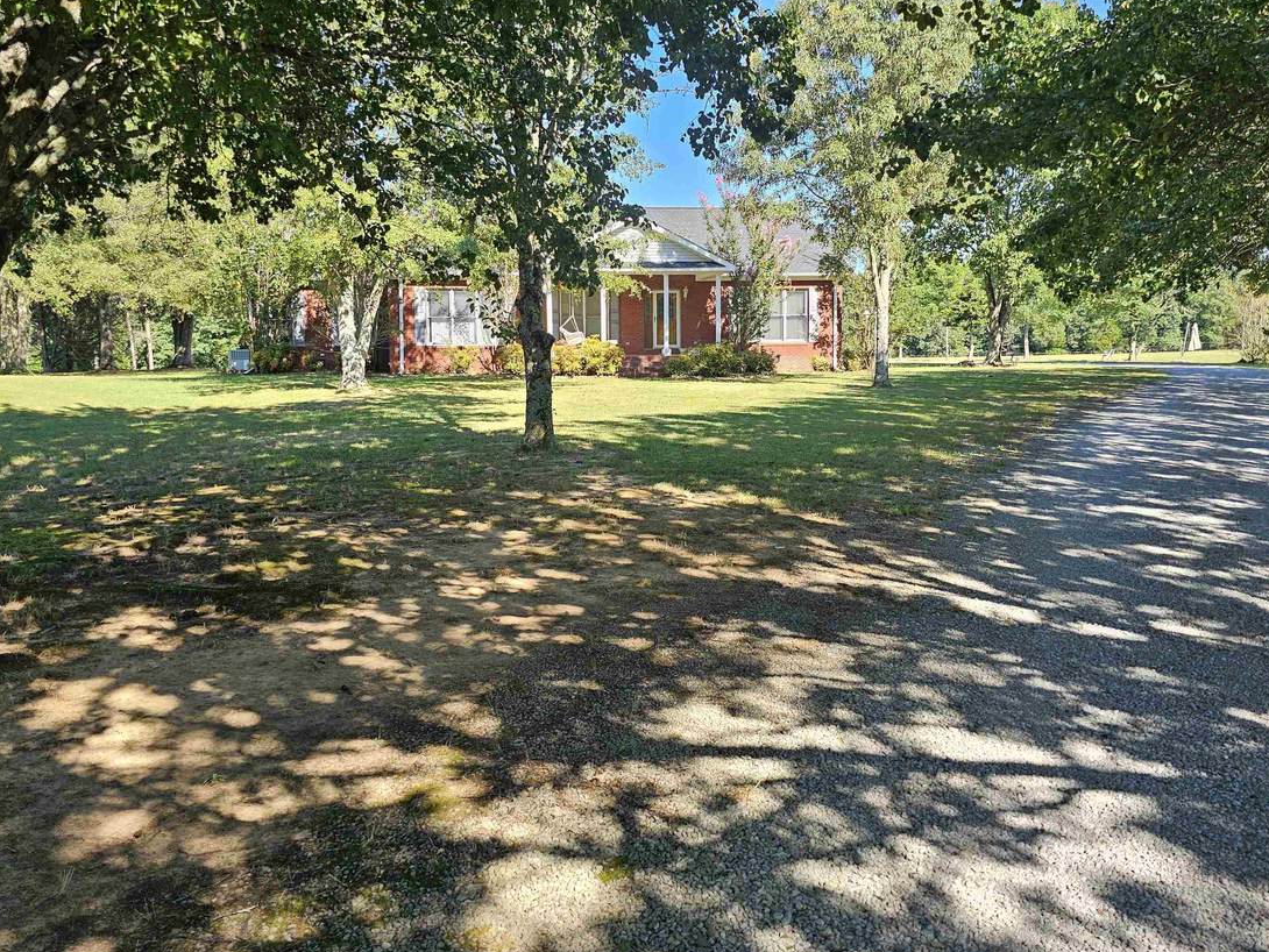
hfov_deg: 65.3
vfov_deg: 51.2
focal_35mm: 27
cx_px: 651
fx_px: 990
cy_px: 406
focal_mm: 6.3
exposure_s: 1/124
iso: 10
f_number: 1.7
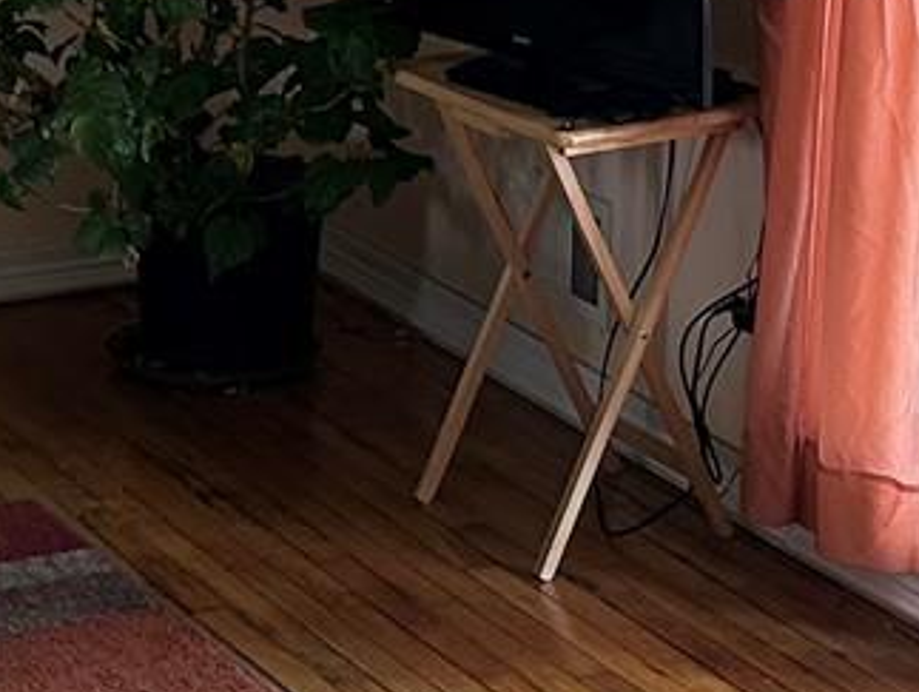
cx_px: 464
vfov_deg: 9.7
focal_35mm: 152
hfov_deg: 13.0
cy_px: -88
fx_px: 4040
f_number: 1.78
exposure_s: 1/60
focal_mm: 6.86
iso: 125
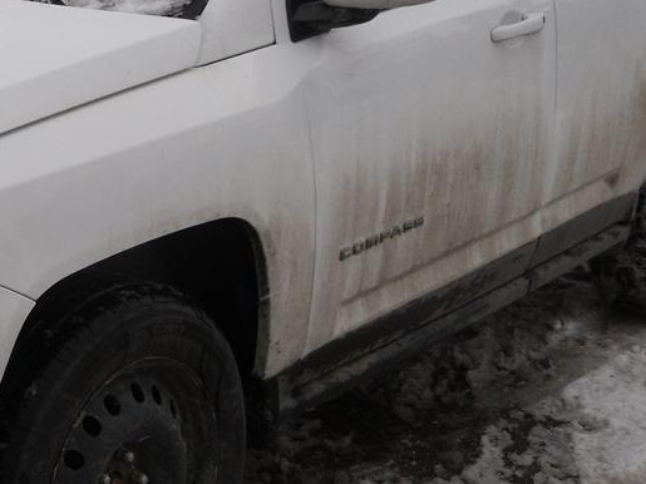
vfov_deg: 16.8
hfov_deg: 21.9
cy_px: 89
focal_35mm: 87
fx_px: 1623
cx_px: 44
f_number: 3.5
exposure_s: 1/145
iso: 80
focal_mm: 6.3
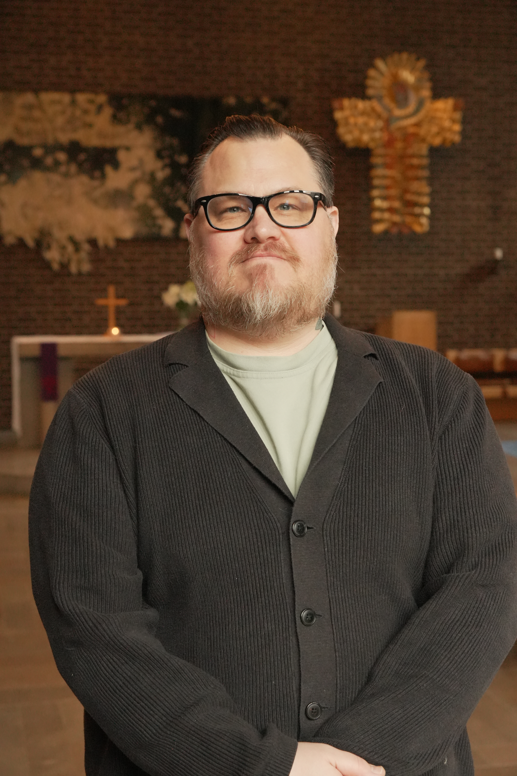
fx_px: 1260
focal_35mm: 58
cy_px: 388
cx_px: 258
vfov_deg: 34.2
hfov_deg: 23.2
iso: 5000
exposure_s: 1/250
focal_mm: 39
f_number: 4
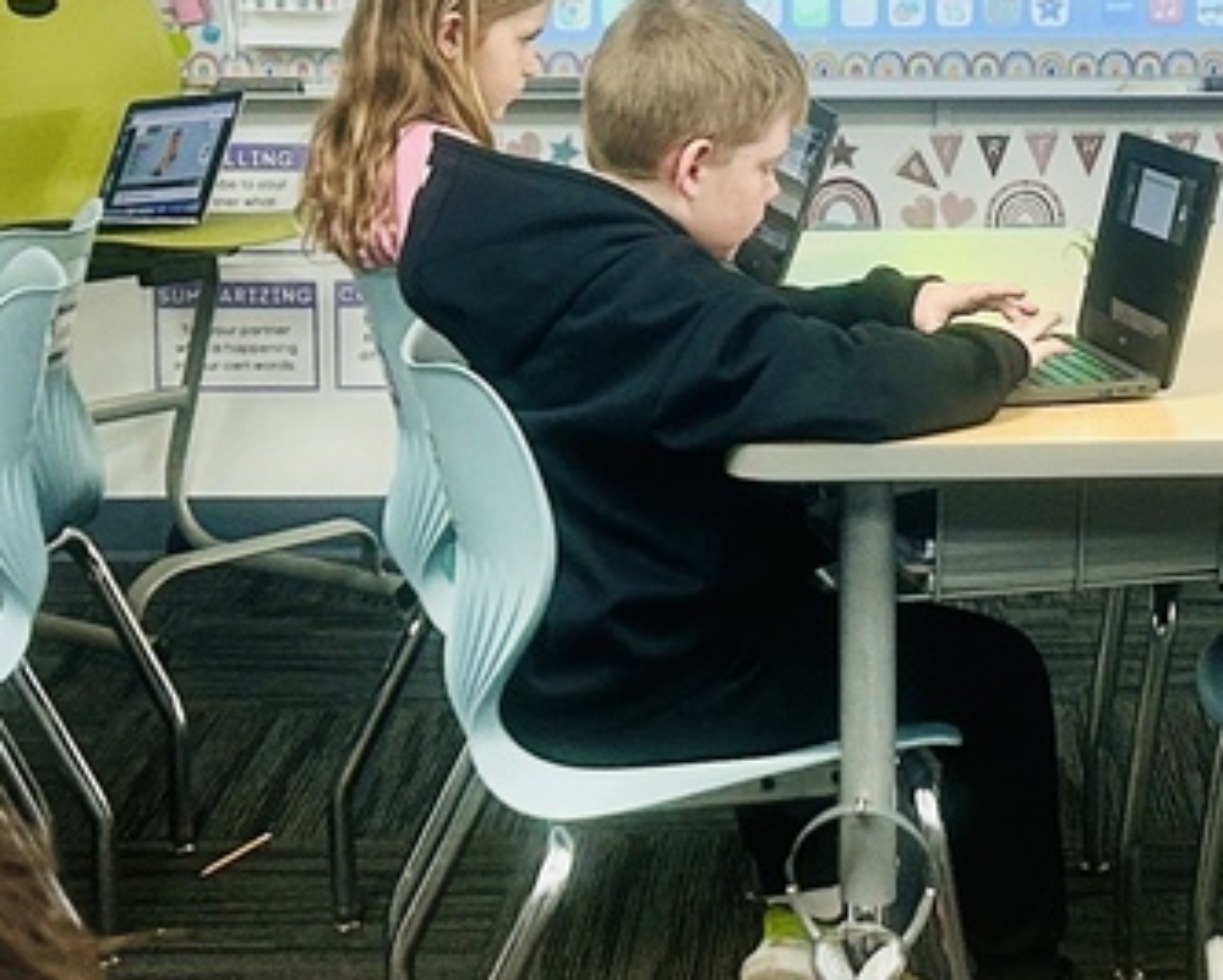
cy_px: 217
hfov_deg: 24.0
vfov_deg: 19.5
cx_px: 992
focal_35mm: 78
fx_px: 2826
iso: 160
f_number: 1.5
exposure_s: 1/59
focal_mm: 5.7
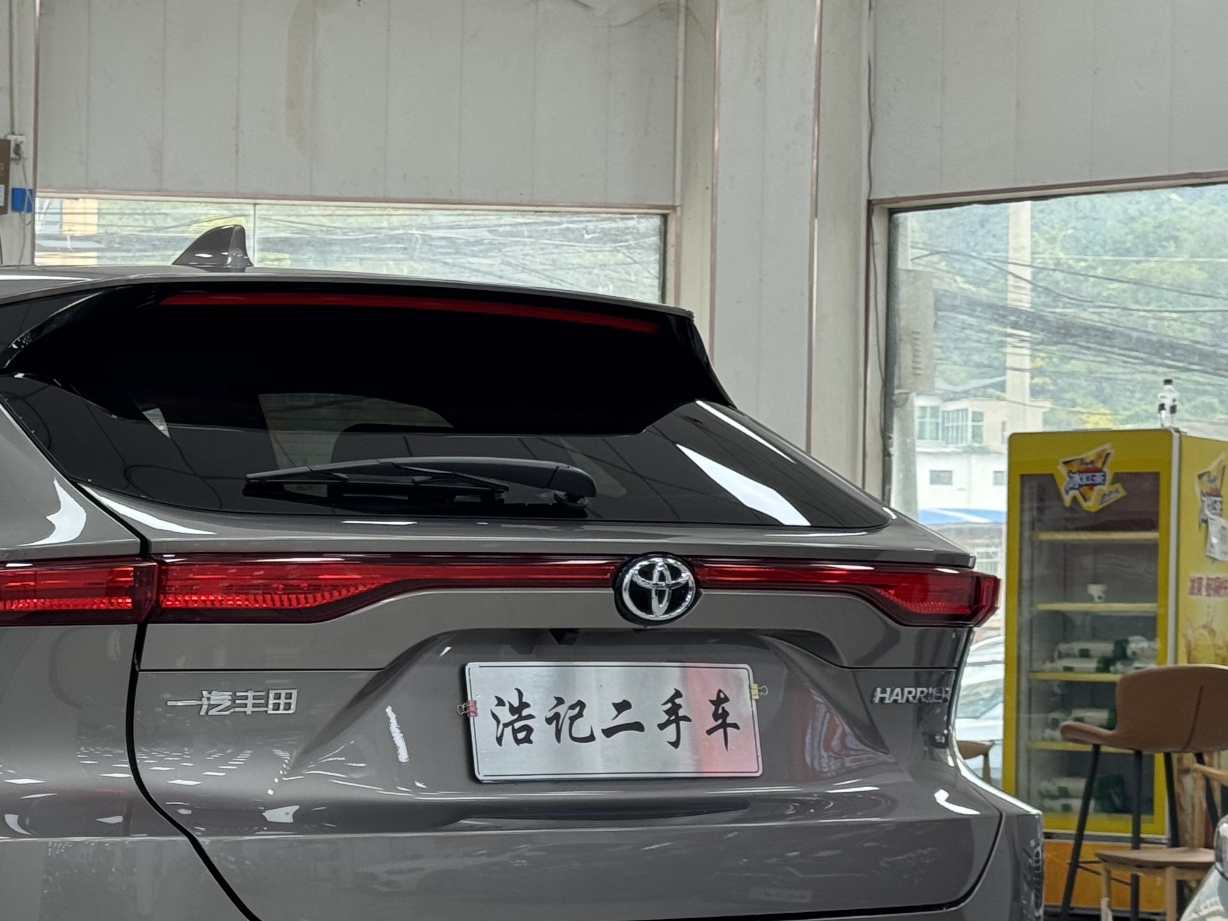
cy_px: 615
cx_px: 67
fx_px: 3299
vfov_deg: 15.9
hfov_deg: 20.5
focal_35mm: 93
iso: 80
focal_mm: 6.76
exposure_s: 1/100
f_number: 1.78
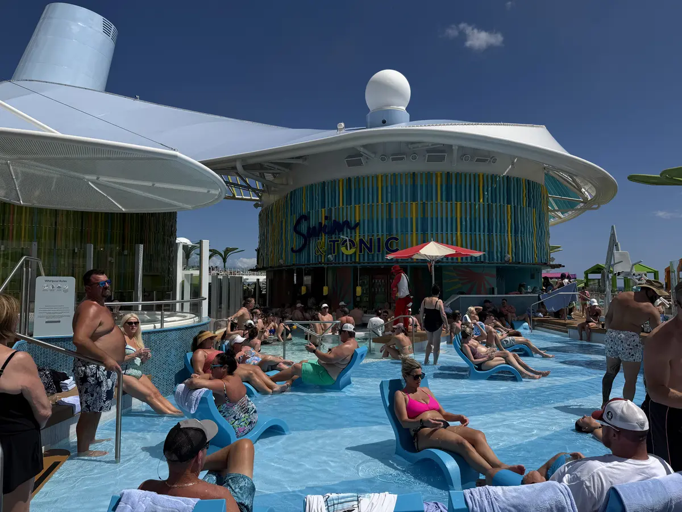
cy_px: 256
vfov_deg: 56.8
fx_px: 473
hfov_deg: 71.6
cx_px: 341
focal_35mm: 24
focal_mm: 6.76
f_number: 1.78
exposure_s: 1/9091
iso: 80
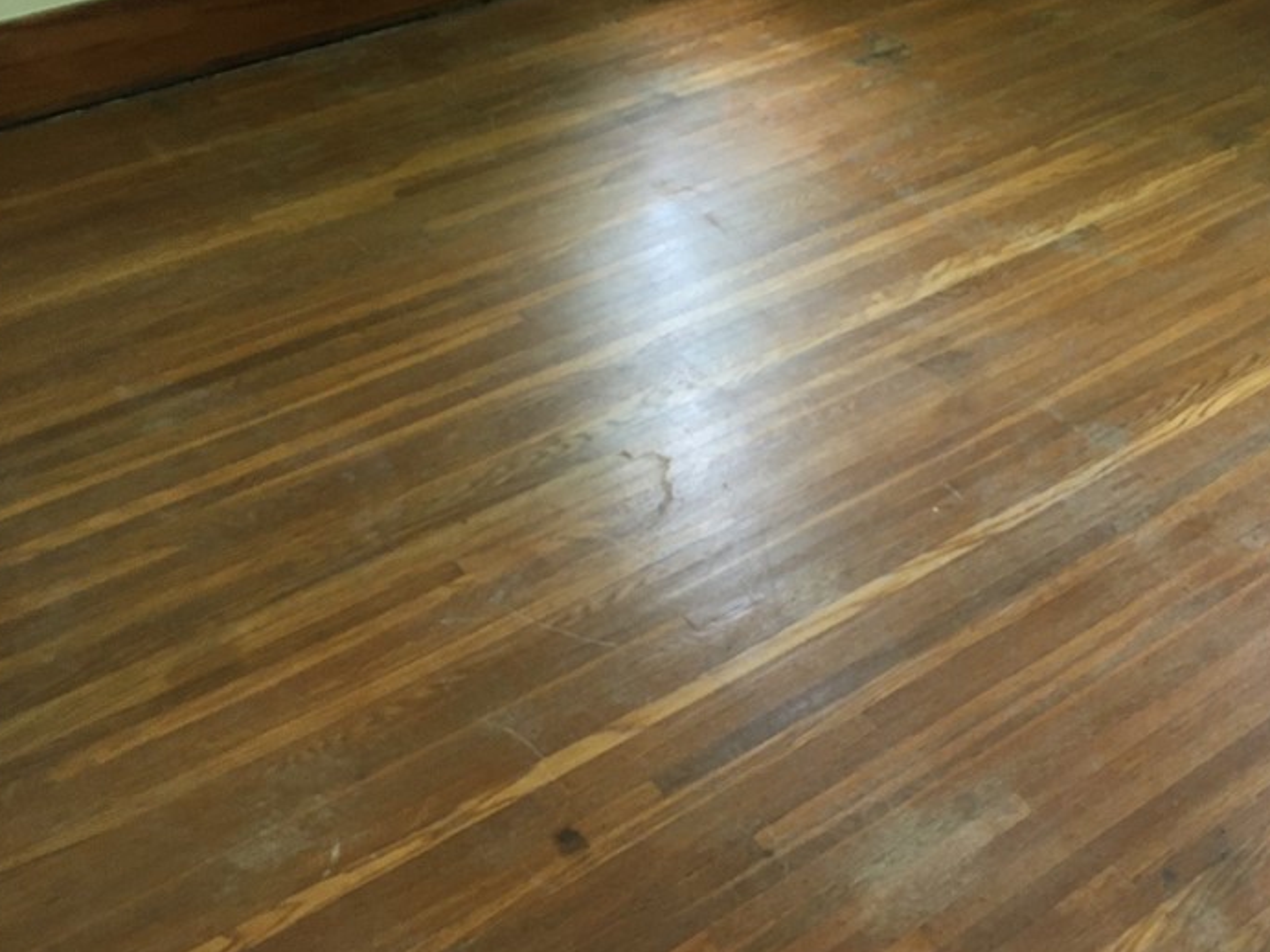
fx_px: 1577
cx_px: 855
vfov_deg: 33.6
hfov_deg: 43.2
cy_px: 456
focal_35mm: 43
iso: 125
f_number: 2.2
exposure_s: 1/30
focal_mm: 4.15
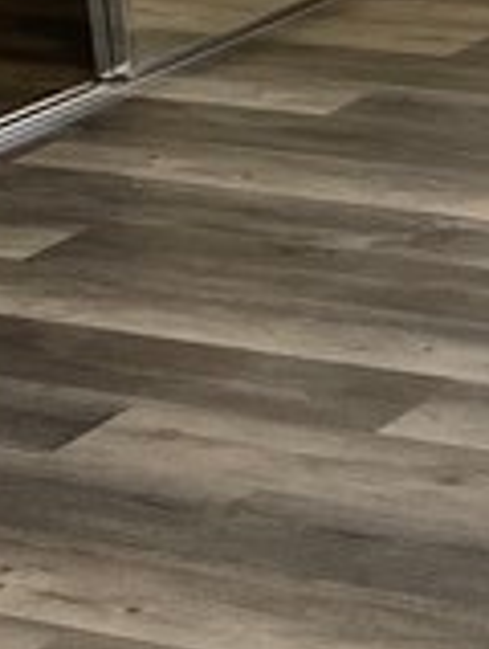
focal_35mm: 167
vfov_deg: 11.8
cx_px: 860
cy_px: 167
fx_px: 3133
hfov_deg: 8.6
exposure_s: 1/121
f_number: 1.8
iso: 100
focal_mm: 4.25
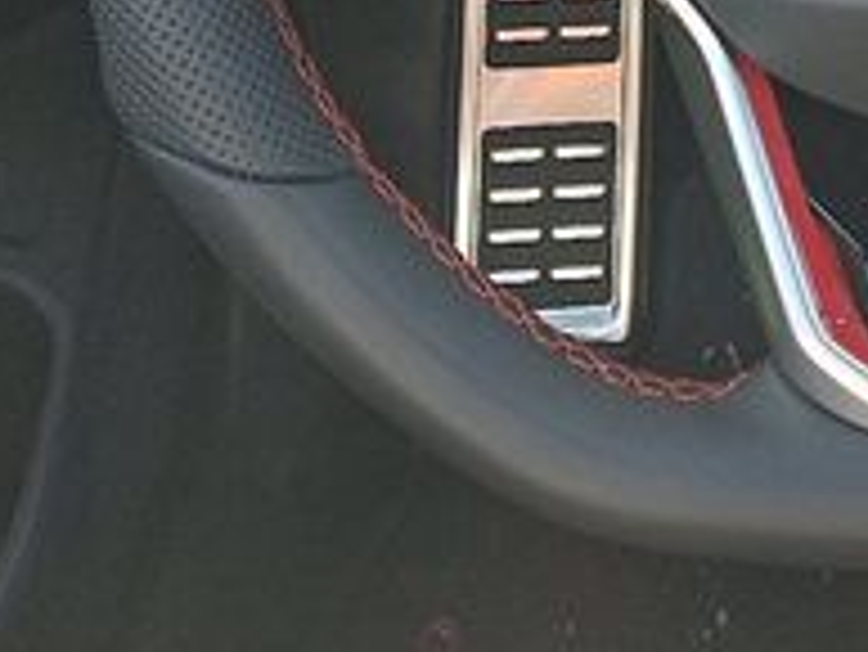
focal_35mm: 83
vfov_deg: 16.3
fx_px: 2083
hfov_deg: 22.5
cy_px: -306
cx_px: 908
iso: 55
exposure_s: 1/120
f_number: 1.8
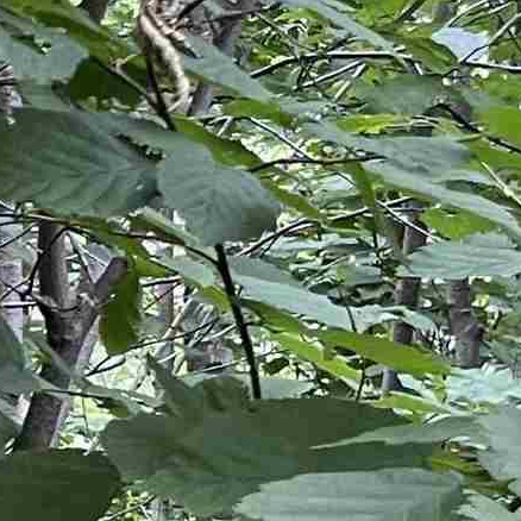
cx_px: -843
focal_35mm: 161
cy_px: 437
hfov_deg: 9.4
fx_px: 2742
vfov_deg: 10.8
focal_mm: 4.2
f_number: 1.6
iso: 125
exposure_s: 1/77
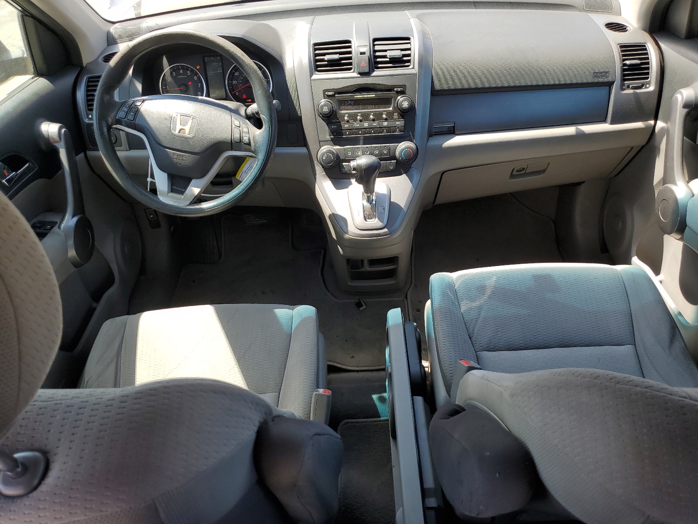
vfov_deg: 53.1
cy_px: 262
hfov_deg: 67.3
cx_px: 349
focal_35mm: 26
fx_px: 524
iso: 50
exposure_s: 1/400
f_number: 1.5
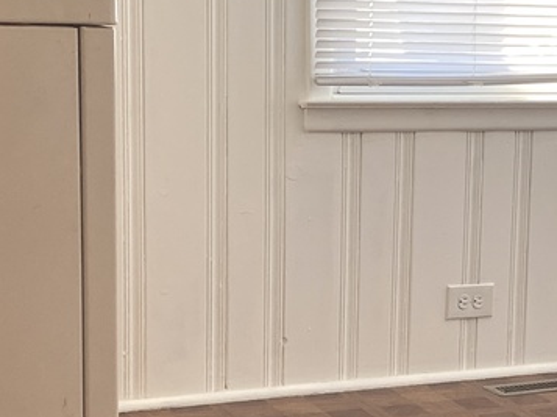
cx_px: 485
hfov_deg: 18.5
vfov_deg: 14.0
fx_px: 1688
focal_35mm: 105
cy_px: 297
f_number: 1.8
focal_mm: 4.25
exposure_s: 1/120
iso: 64
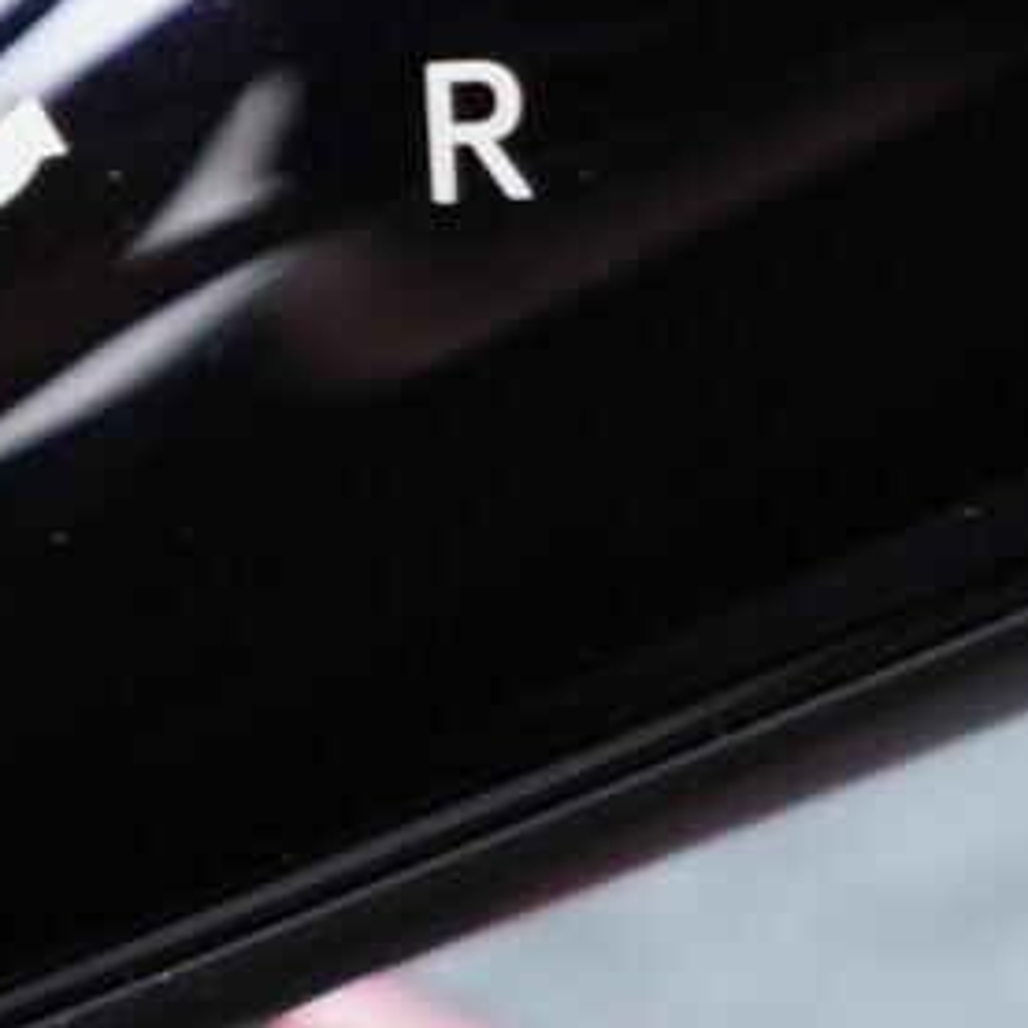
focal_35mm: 159
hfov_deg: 11.0
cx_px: 549
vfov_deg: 10.8
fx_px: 5342
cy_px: -215
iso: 400
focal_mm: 24
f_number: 2.8
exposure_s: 1/40
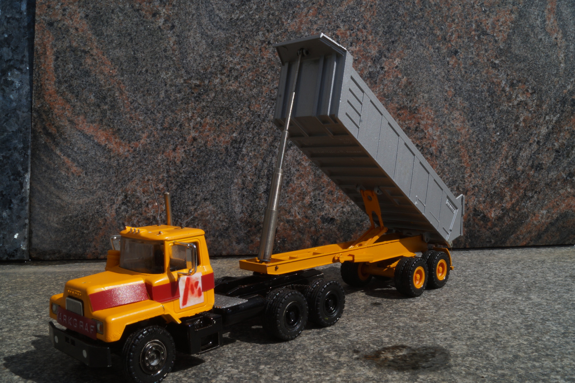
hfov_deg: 53.2
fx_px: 575
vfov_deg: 36.8
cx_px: 288
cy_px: 192
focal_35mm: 36
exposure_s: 1/60
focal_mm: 24
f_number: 25
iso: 160
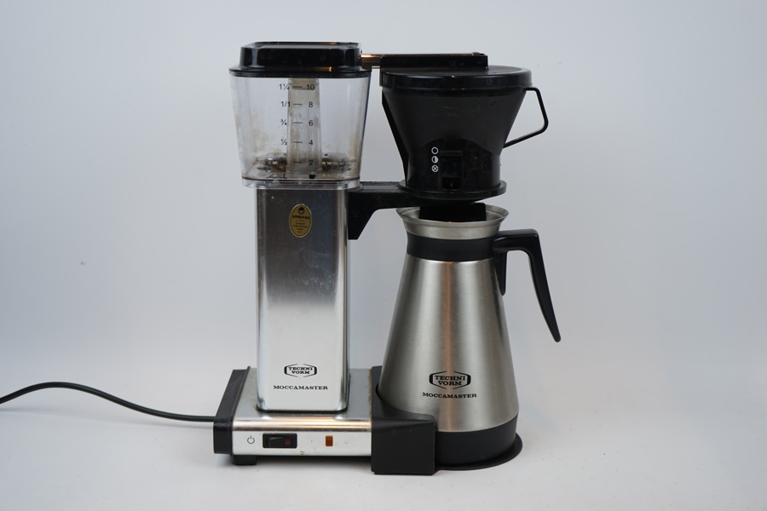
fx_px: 1023
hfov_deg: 41.1
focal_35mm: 48
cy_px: 256
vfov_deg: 28.1
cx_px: 384
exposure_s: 1/60
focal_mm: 48
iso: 100
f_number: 5.6
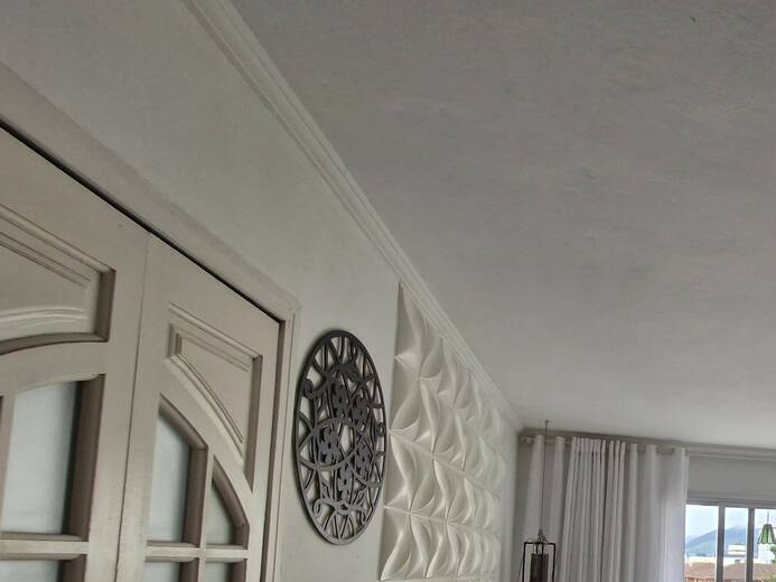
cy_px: 547
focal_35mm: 27
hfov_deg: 50.8
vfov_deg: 45.4
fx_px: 605
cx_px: 797
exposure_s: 1/120
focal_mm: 1.74
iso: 64
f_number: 2.2
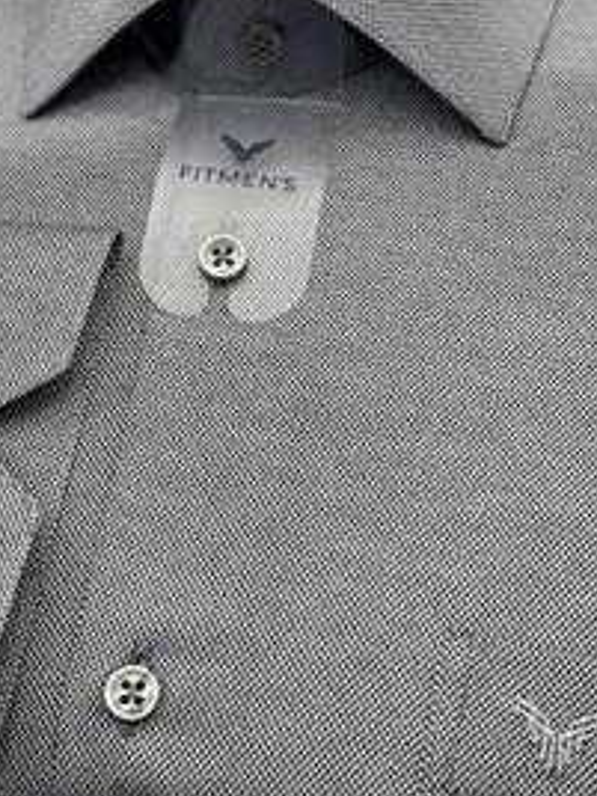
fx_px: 1840
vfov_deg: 24.2
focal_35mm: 80
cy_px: 206
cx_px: 249
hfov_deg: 18.4
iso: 40
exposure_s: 1/122
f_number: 2
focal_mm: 6
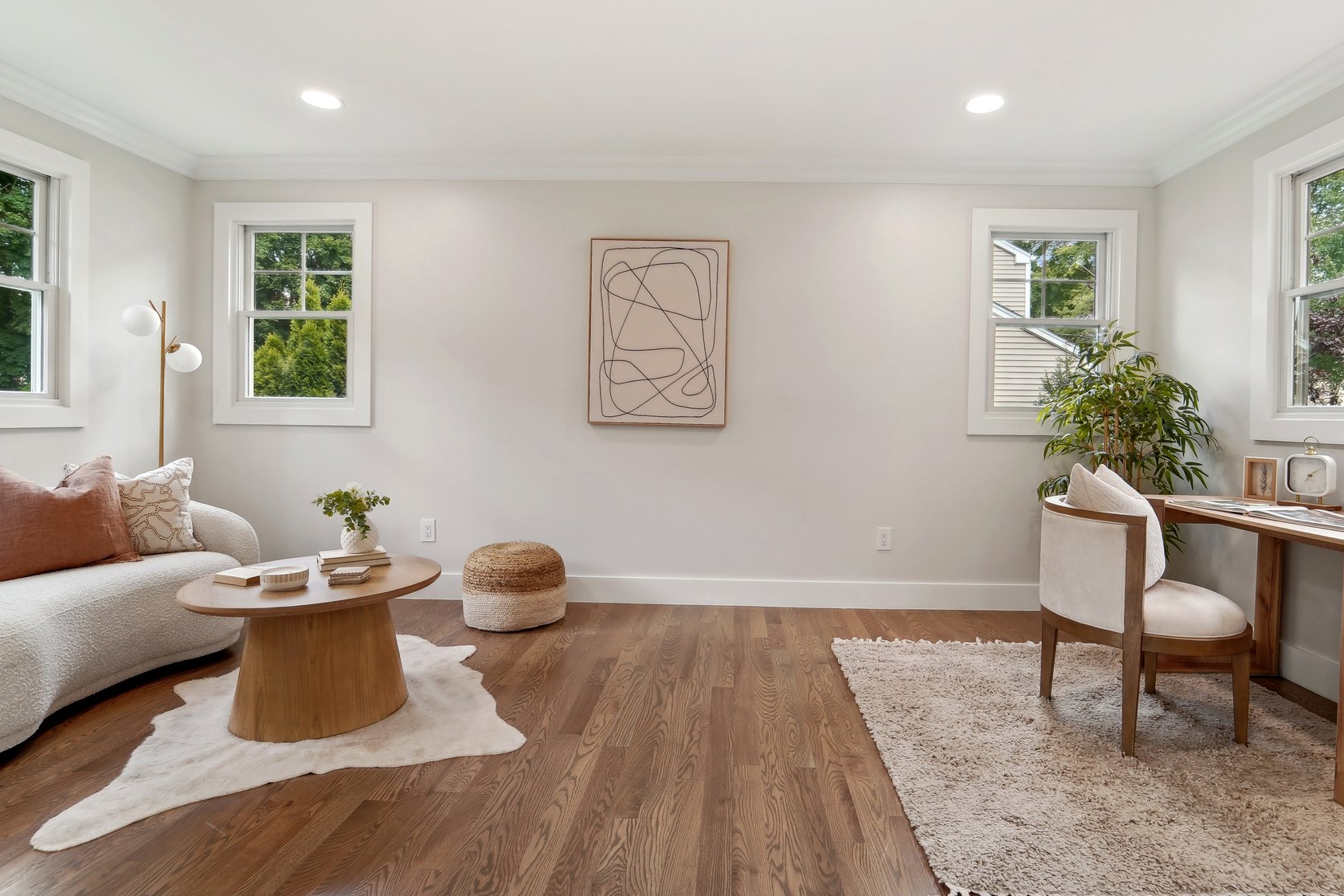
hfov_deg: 93.2
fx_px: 635
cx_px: 717
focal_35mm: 17
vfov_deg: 70.3
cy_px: 419
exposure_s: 1/25
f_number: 8
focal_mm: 14
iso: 400
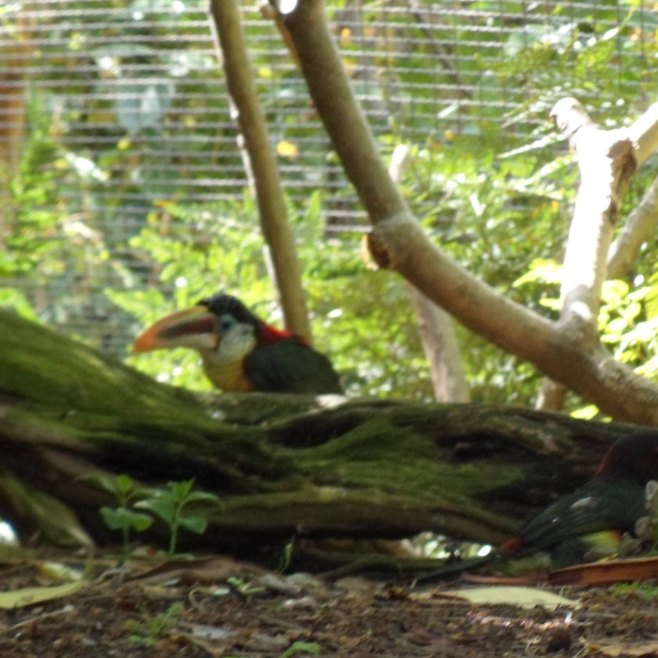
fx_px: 9140
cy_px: 339
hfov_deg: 4.1
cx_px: 467
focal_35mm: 425
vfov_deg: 4.1
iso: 320
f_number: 5.9
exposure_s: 1/60
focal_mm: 46.8
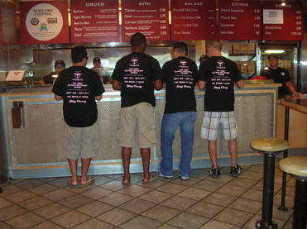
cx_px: 156
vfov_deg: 38.6
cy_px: 110
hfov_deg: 50.2
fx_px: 328
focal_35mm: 37
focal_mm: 5.8
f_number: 2.8
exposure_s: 1/60.1
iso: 179
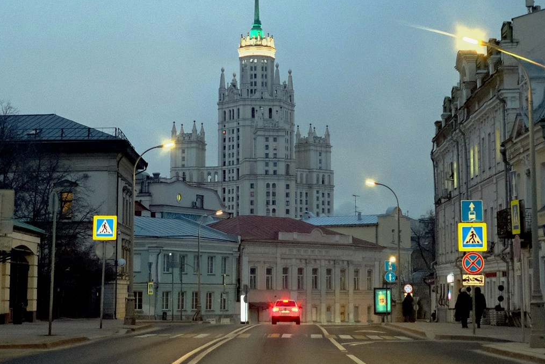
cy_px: 118
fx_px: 802
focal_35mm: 53
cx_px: 271
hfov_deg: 37.5
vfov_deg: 25.4
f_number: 2.2
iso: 3200
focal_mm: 23
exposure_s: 1/160
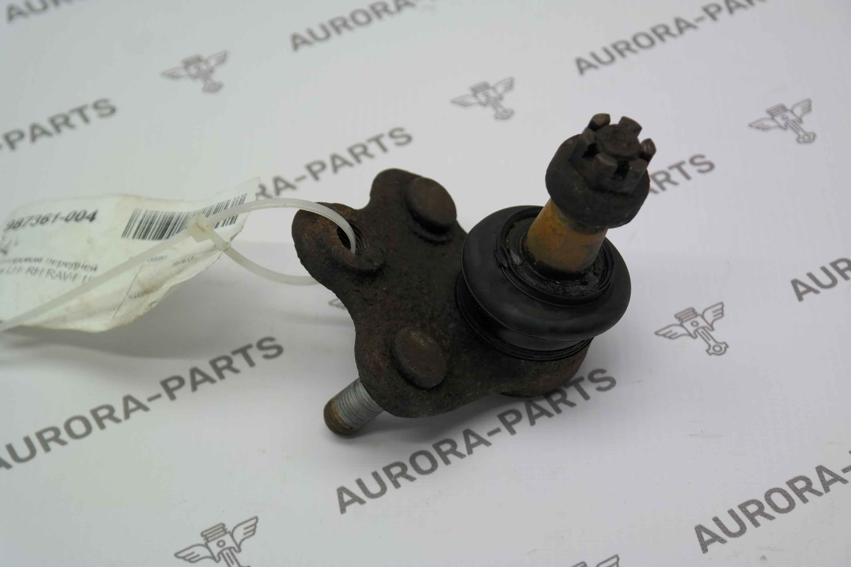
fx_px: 1986
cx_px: 426
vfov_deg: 16.3
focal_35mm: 84
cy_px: 284
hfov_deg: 24.2
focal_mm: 55
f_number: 5.6
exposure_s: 1/80
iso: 400
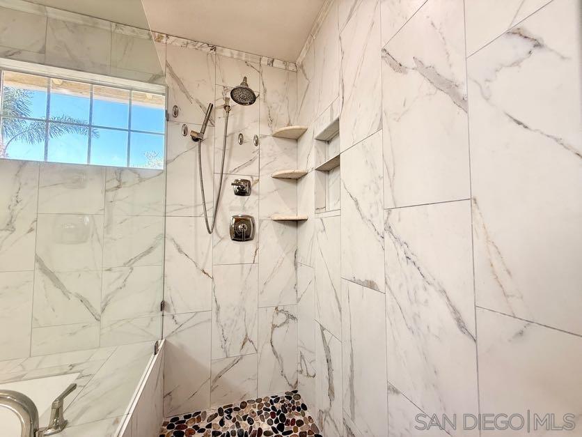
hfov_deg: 102.1
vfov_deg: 85.7
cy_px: 218
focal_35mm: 14
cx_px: 291
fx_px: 235
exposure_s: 1/120
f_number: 2.2
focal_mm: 2.22
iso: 80
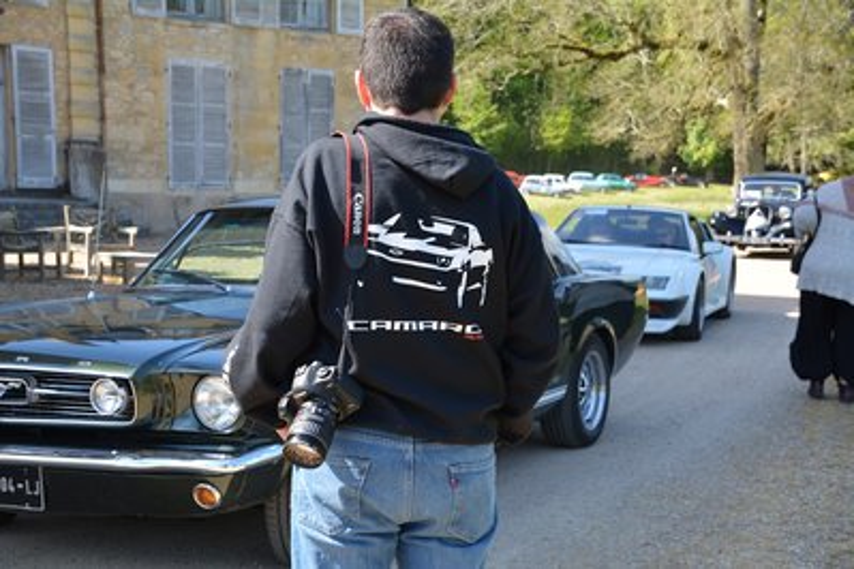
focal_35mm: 60
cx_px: 427
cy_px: 284
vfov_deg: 22.6
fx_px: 1423
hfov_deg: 33.4
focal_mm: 40
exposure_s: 1/200
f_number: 7.1
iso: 200
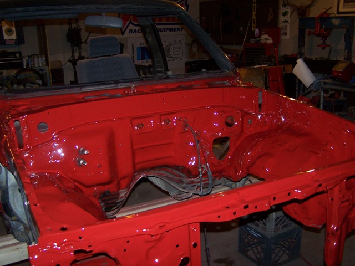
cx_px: 178
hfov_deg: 49.0
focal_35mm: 38
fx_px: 390
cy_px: 133
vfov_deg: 37.7
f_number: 2.8
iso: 140
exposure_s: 1/60
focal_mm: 6.3
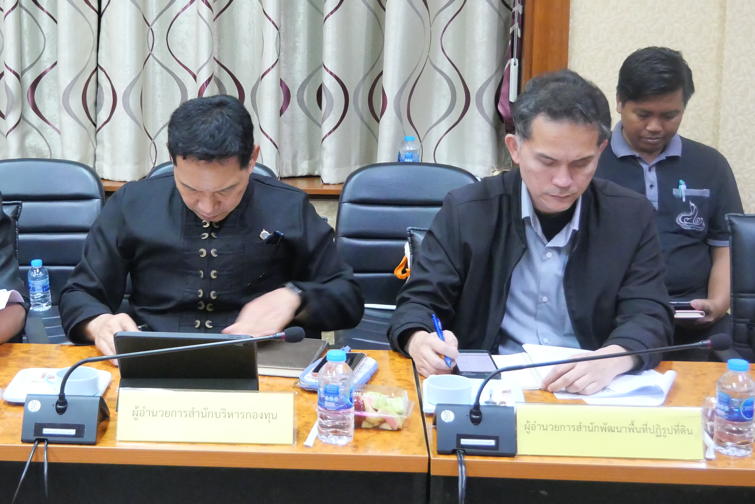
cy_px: 176
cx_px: 218
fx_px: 1364
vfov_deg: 20.9
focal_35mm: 65
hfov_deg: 30.6
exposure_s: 1/25
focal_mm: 20
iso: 3200
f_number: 4.1
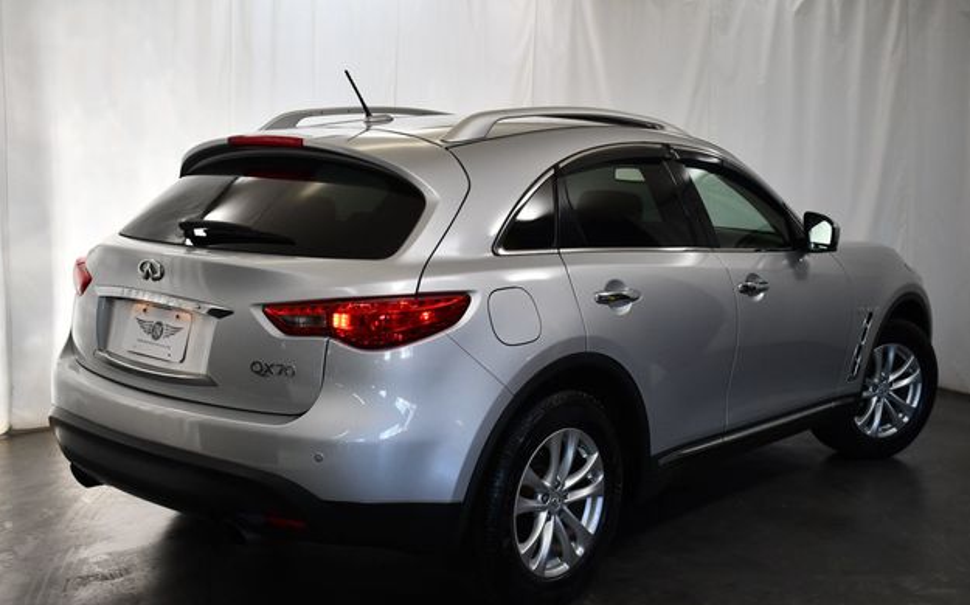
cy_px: 330
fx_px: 1215
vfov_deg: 27.9
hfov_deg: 43.5
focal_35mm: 46
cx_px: 484
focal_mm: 22
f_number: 3.8
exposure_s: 1/250
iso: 500
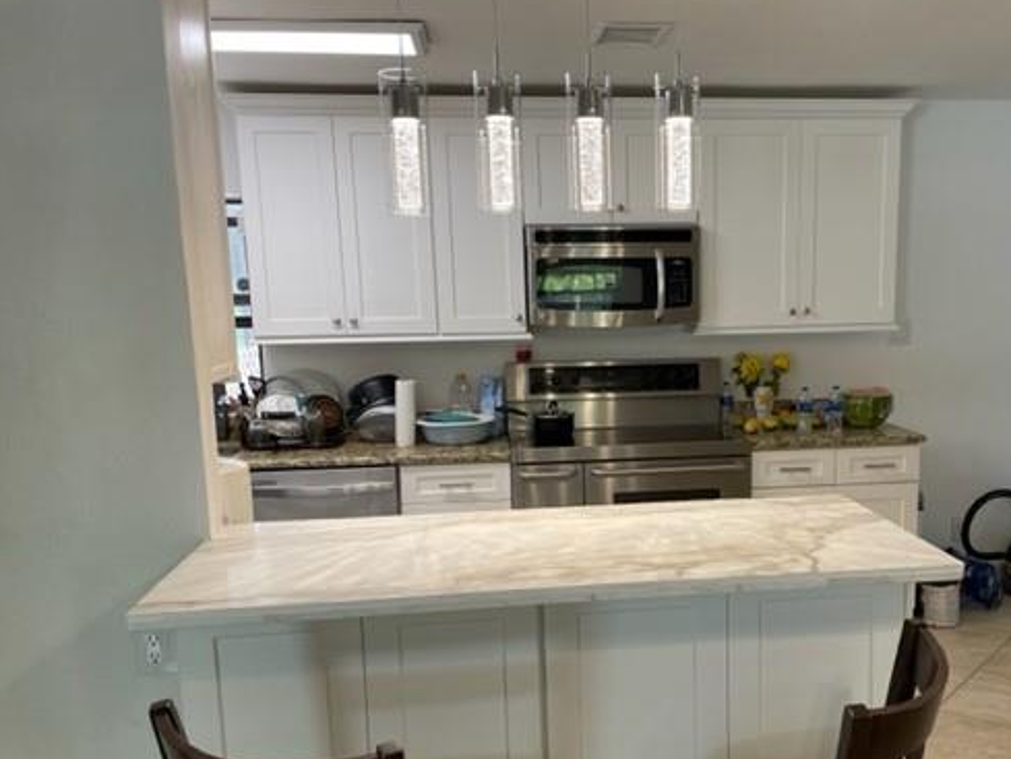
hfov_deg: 53.4
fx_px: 993
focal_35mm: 34
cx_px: 624
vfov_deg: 41.6
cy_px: 467
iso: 80
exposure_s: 1/120
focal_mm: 4.2
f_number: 1.6
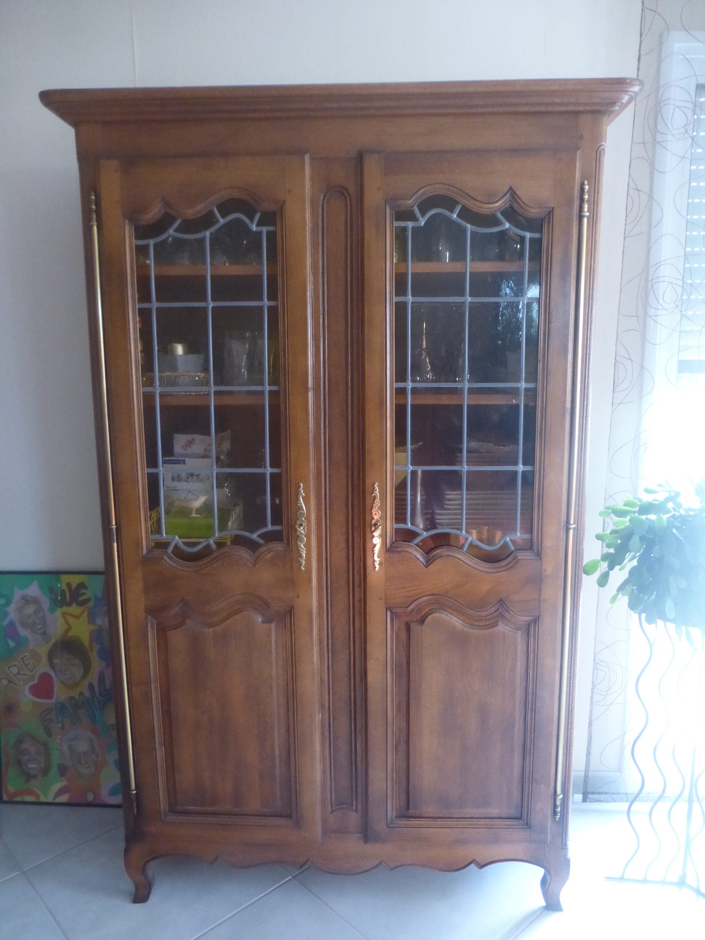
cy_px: 470
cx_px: 352
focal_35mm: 25
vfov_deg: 69.4
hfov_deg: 54.9
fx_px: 679
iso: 400
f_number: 3.3
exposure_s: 1/10
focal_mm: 4.3
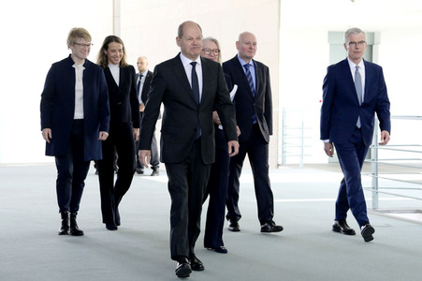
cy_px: 140
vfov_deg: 18.9
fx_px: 843
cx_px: 211
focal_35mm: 72
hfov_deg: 28.1
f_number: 5.6
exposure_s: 1/640
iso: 8000
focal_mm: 72
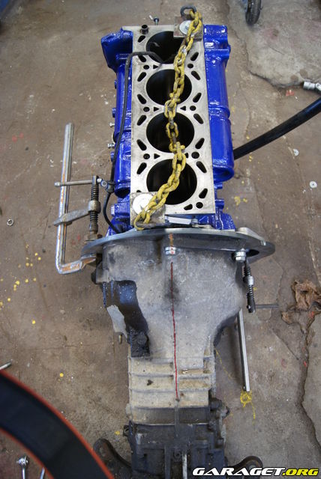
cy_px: 240
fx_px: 360
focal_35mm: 27
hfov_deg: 48.0
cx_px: 160
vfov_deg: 67.3
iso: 400
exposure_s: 1/20
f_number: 3.5
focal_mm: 18
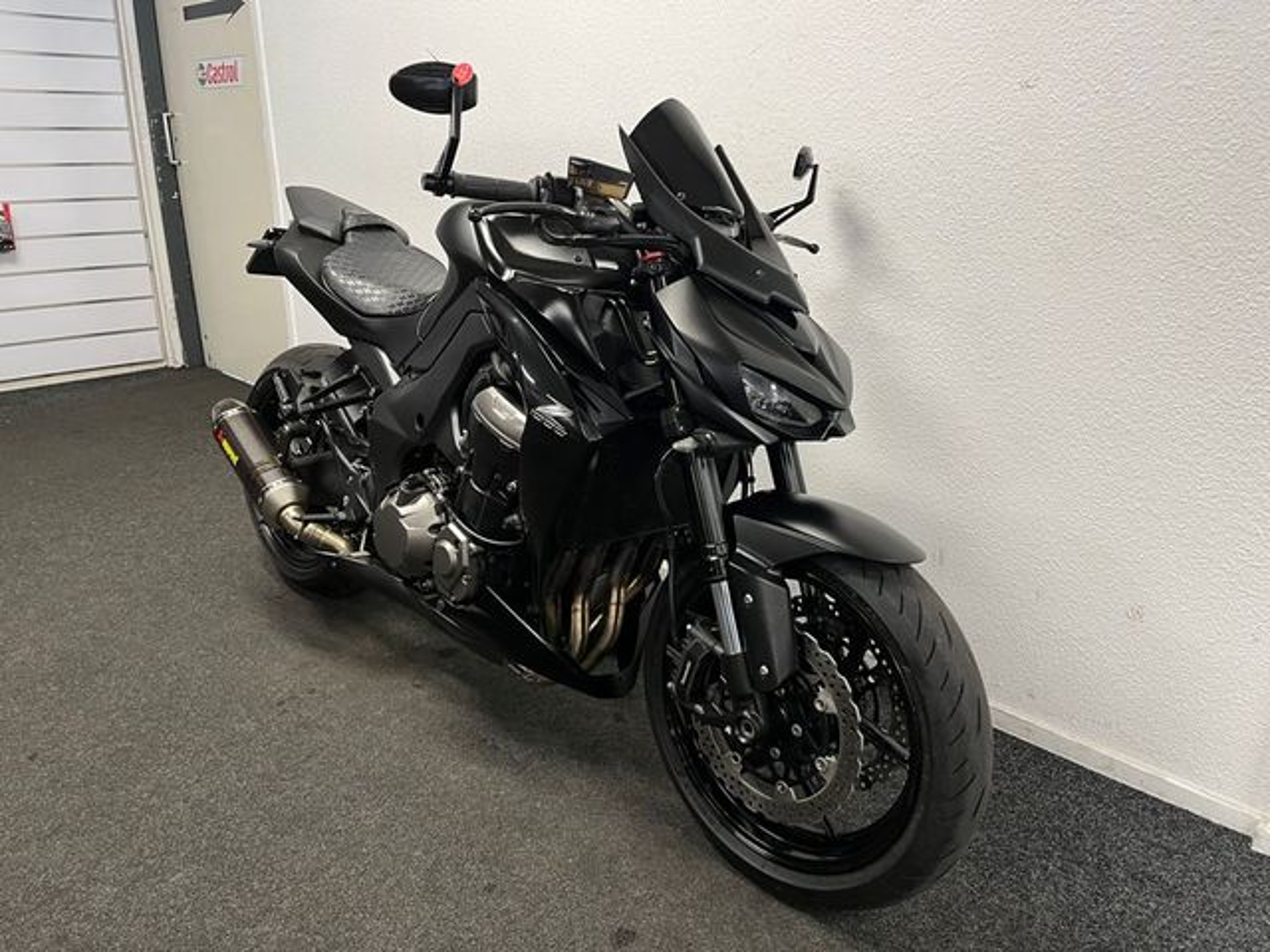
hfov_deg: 67.3
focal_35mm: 26
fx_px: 954
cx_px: 635
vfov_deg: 53.1
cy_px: 476
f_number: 1.6
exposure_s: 1/50
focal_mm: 5.1
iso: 125
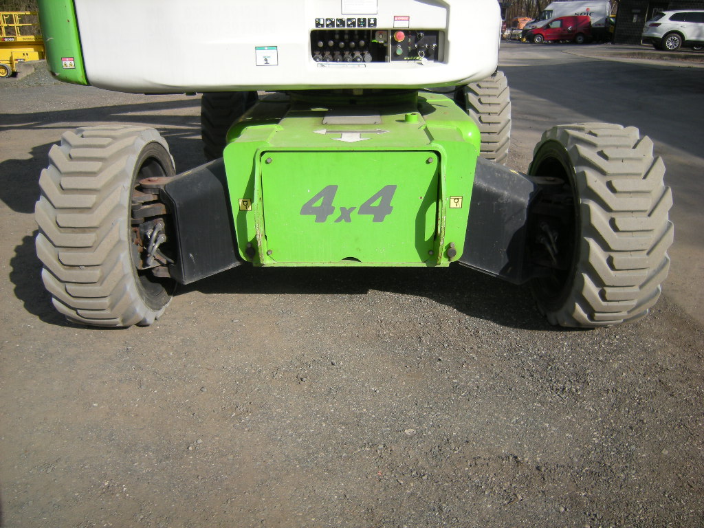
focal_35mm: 28
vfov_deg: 49.7
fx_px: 569
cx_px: 352
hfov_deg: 63.4
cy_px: 264
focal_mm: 4.7
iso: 64
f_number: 5.6
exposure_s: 1/237
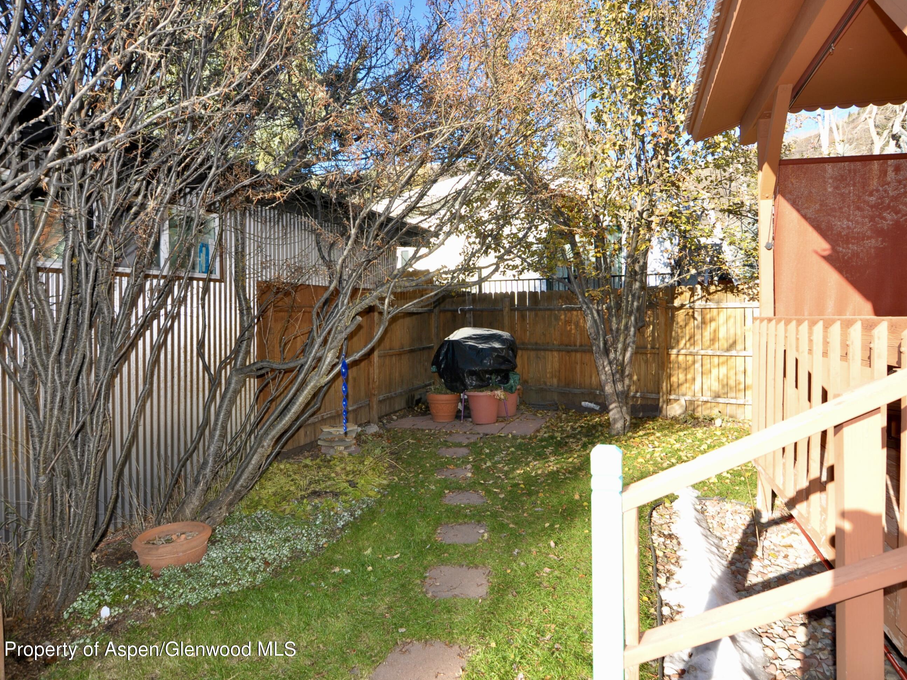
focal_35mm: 20
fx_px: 524
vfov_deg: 66.0
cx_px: 463
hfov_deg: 81.7
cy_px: 332
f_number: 5.6
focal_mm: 12
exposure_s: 1/200
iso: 200
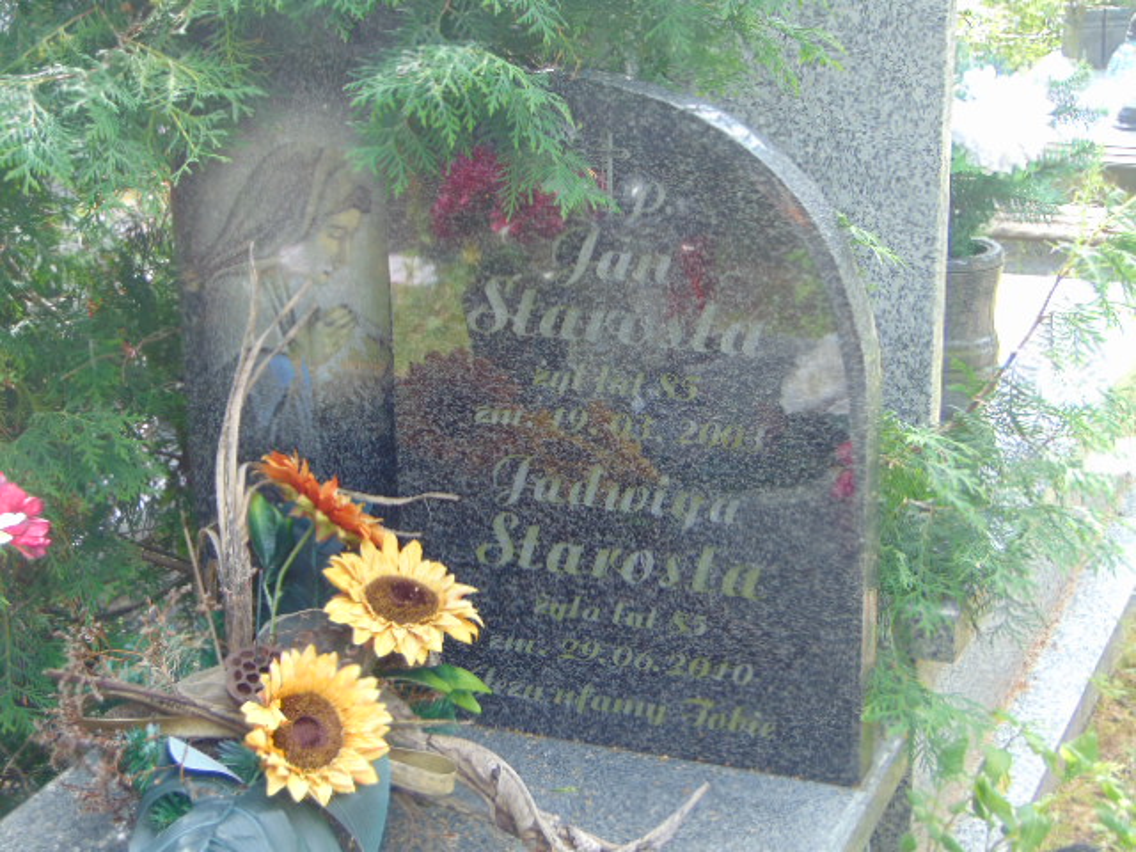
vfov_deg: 20.7
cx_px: 568
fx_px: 2330
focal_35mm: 71
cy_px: 426
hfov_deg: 27.4
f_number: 3.7
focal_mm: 12.8
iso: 80
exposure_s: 1/60
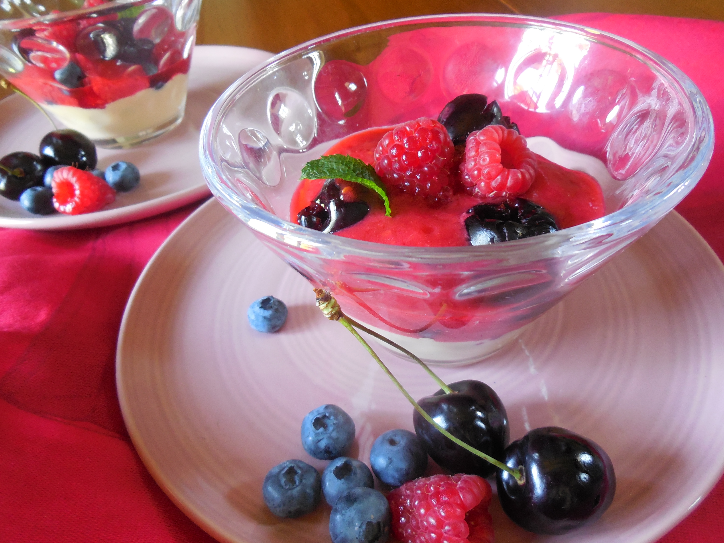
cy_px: 272
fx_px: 523
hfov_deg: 69.4
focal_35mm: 25
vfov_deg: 54.9
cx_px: 362
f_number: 3.1
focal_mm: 4.5
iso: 400
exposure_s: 1/20
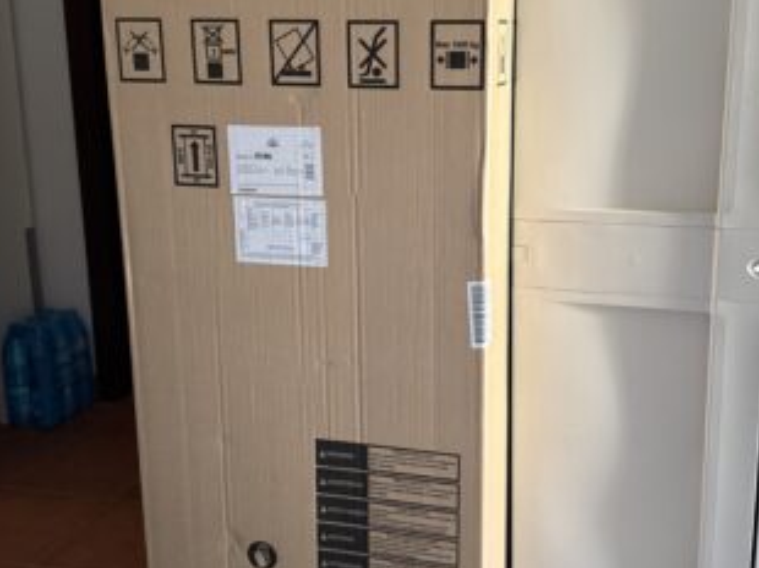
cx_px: 426
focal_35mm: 31
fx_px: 679
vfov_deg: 45.3
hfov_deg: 58.2
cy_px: 242
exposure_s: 1/60
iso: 800
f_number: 1.78
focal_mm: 6.76
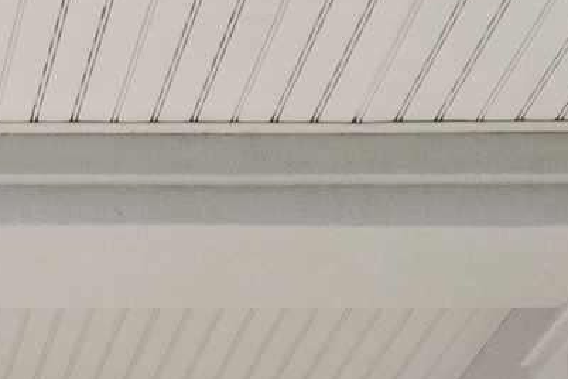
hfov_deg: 16.4
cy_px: 1428
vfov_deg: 8.3
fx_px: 1748
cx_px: -349
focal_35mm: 111
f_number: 11
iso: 400
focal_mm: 14.5
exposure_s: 1/320
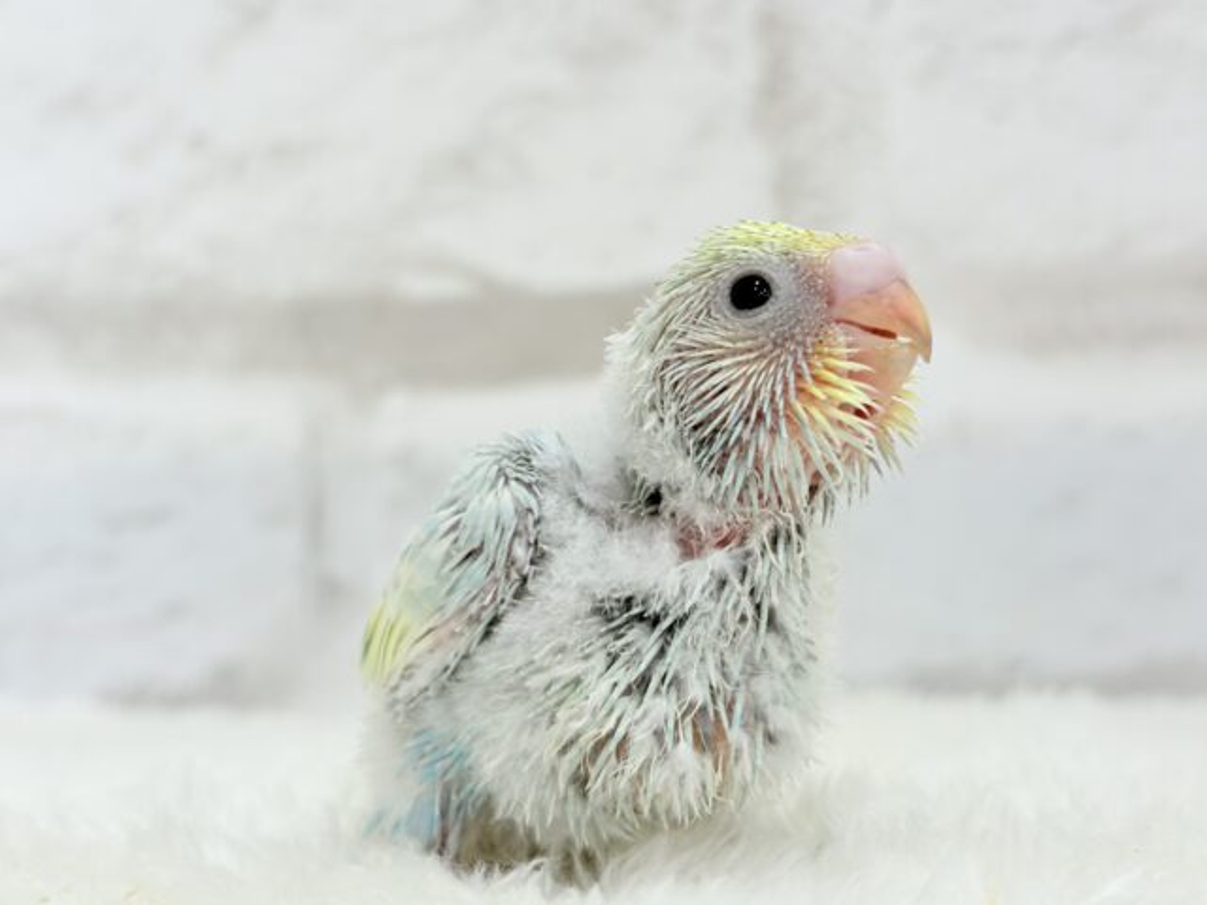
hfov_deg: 36.8
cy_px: 452
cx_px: 604
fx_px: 1813
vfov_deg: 28.0
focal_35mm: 52
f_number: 1.6
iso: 40
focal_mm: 5.96
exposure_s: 1/50
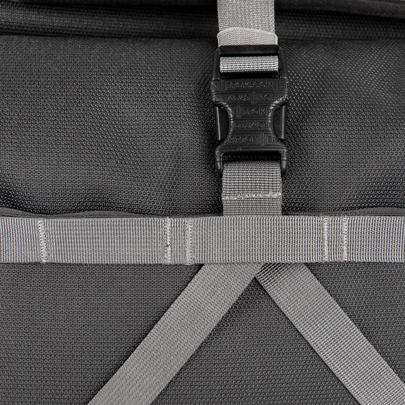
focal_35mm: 112
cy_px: 233
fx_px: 1483
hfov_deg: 15.5
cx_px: 248
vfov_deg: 15.5
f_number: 8
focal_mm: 70
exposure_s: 1/125
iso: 100
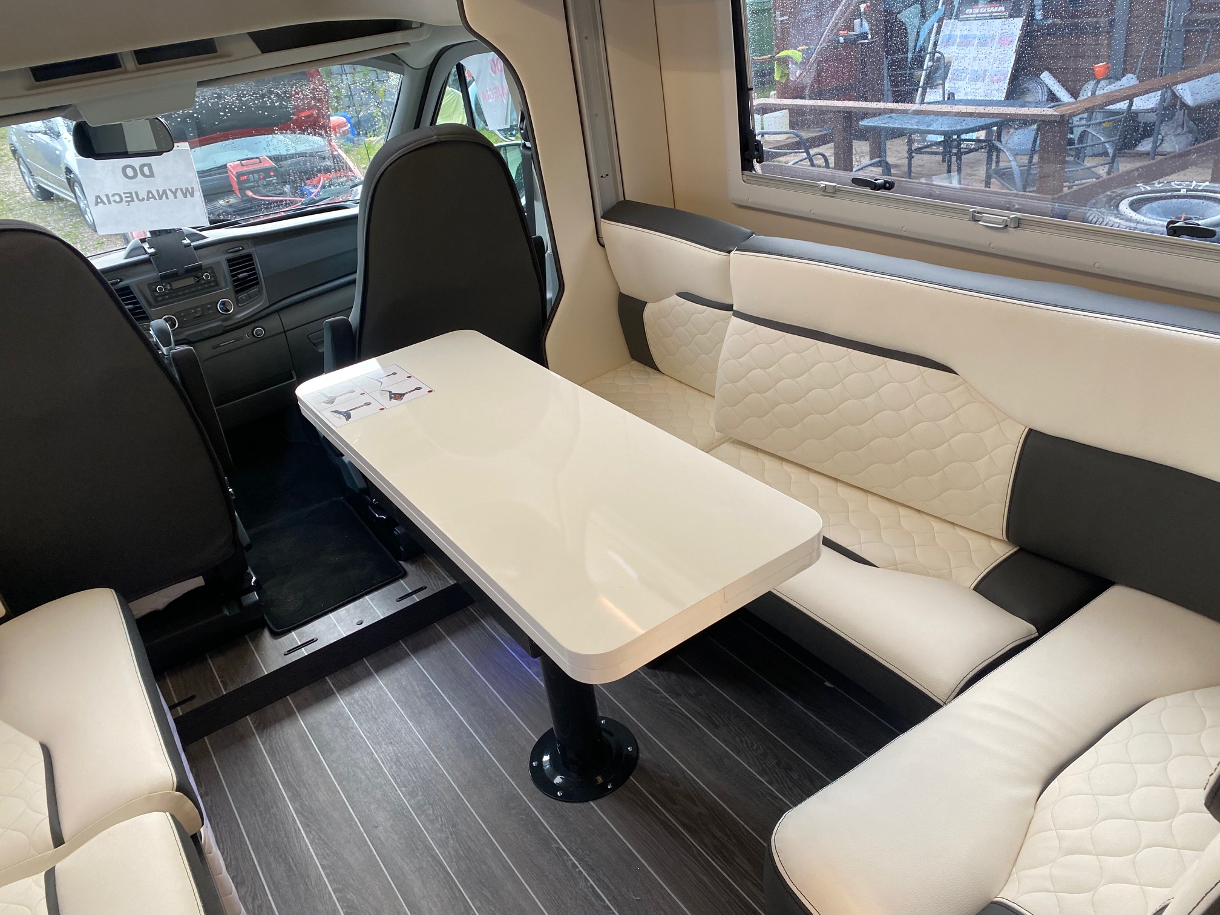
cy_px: 458
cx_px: 610
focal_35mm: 26
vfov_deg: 53.1
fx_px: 916
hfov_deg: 67.3
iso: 125
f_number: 1.8
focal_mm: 4.25
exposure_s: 1/101
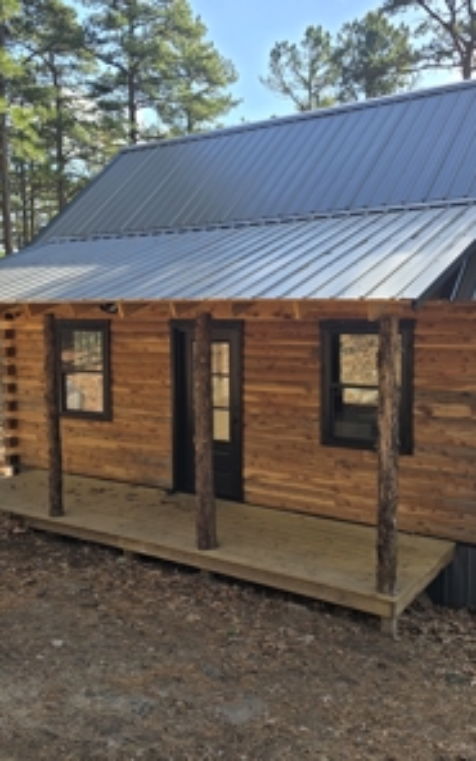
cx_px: 262
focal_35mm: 33
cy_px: 380
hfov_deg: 38.3
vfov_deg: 58.1
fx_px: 685
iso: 12
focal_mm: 6.3
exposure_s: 1/470
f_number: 1.7
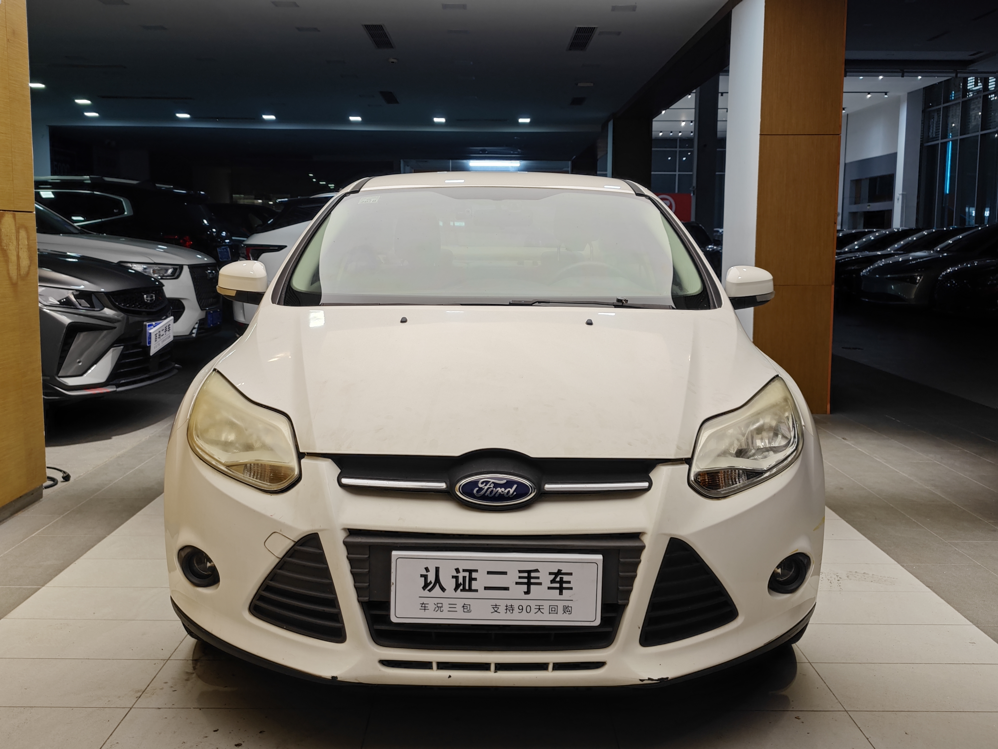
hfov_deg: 52.6
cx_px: 499
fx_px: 1009
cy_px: 374
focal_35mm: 35
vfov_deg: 40.7
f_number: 1.9
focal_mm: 8.7
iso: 160
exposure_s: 1/100
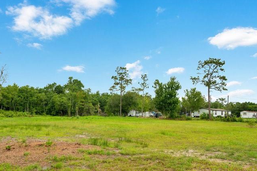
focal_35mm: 25
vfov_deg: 50.6
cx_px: 128
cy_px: 111
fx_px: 179
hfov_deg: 71.5
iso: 100
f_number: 9
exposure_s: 1/125
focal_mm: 16
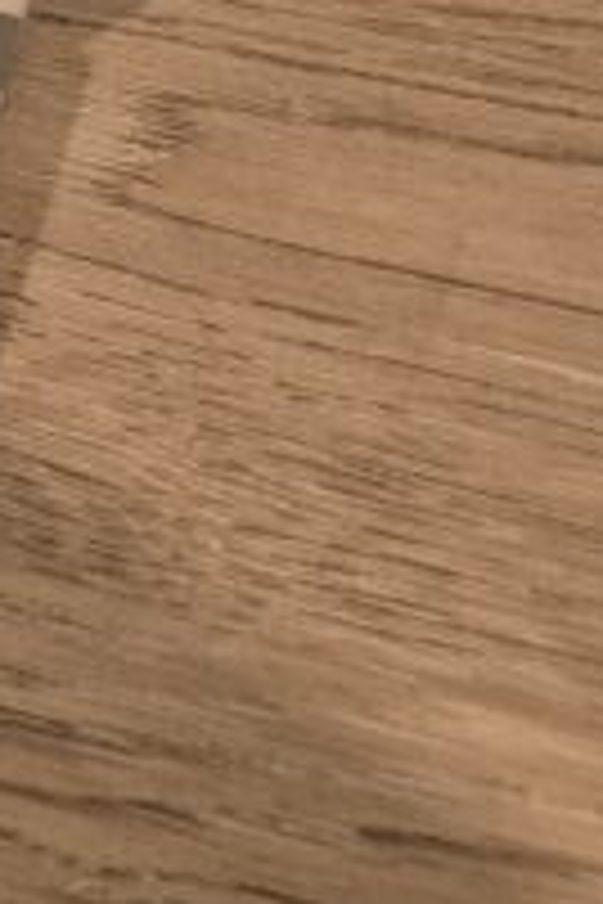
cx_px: -1386
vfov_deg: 16.3
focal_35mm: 122
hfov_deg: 8.6
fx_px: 3065
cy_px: -90
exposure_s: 1/100
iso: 250
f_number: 1.8
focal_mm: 5.4
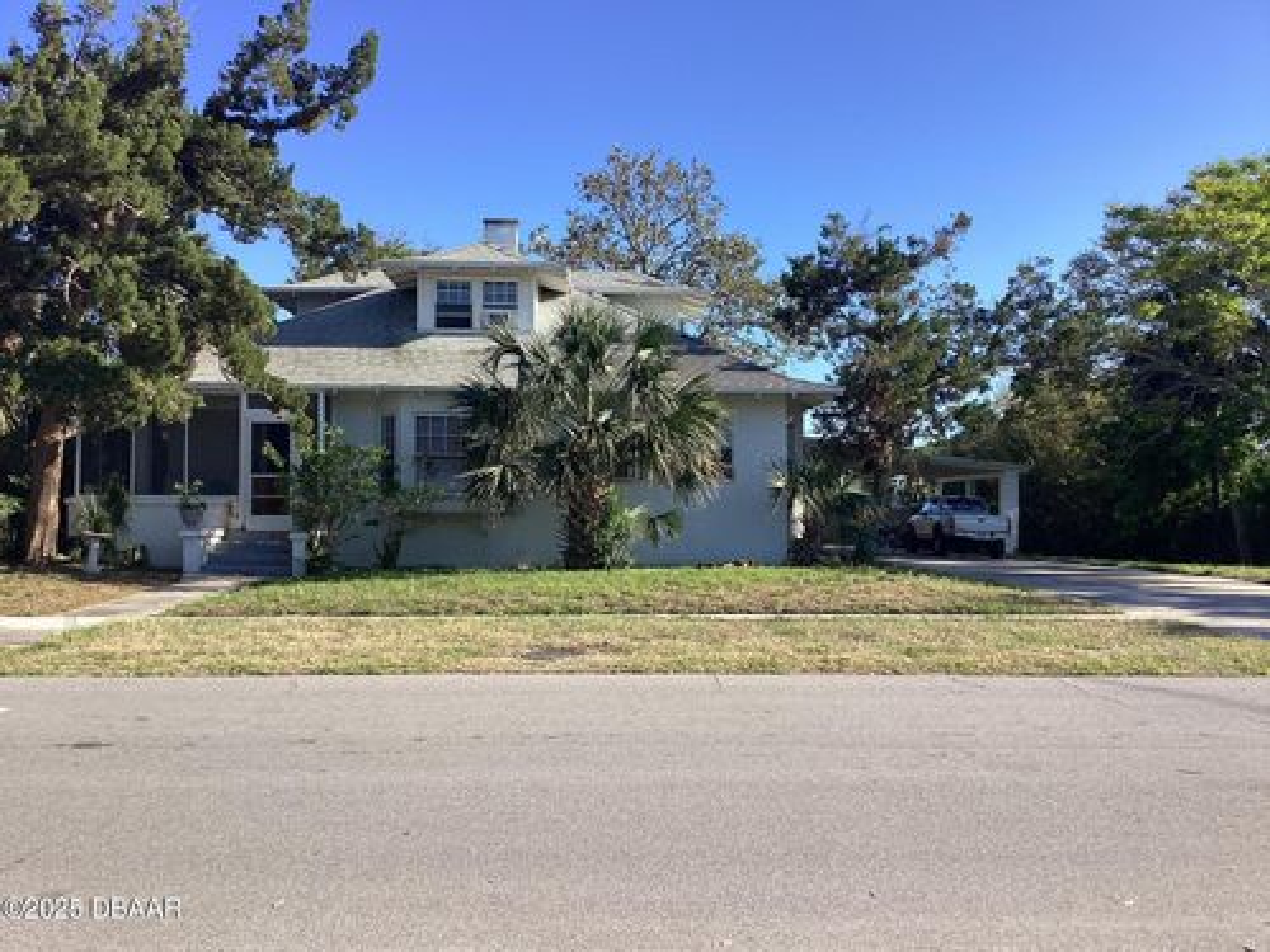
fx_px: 1137
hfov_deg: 58.4
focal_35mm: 31
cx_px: 635
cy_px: 476
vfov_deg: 45.4
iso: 25
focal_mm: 3.3
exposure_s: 1/691
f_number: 2.4
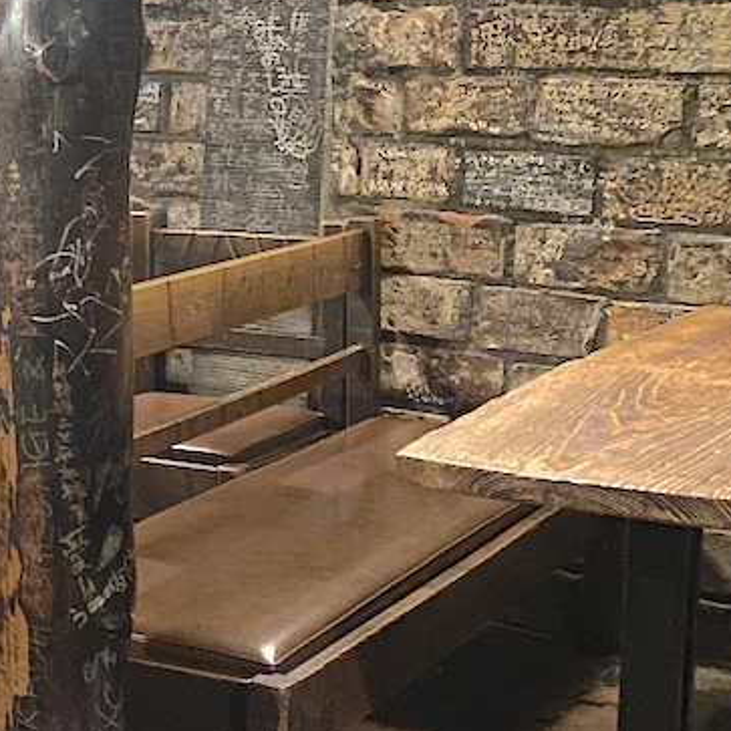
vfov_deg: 22.7
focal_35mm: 76
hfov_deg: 19.6
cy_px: 296
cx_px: -383
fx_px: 1816
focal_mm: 4.25
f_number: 1.8
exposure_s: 1/10
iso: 400
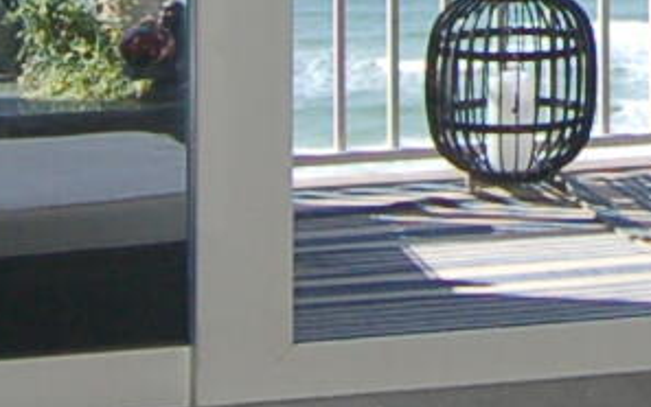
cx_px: 1140
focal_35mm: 255
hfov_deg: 8.0
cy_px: -610
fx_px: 4527
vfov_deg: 5.0
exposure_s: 1/500
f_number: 5.6
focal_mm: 22
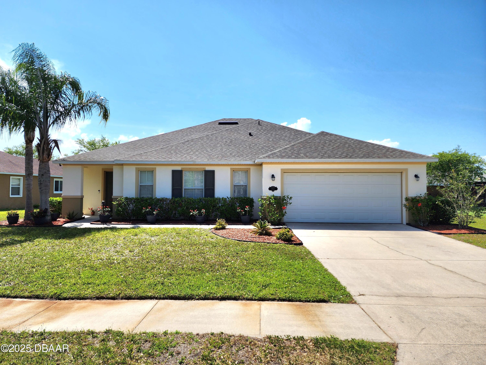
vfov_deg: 58.9
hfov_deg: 73.9
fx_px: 323
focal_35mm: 23
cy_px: 182
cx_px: 243
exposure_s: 1/1667
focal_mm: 6.4
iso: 12
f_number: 1.8
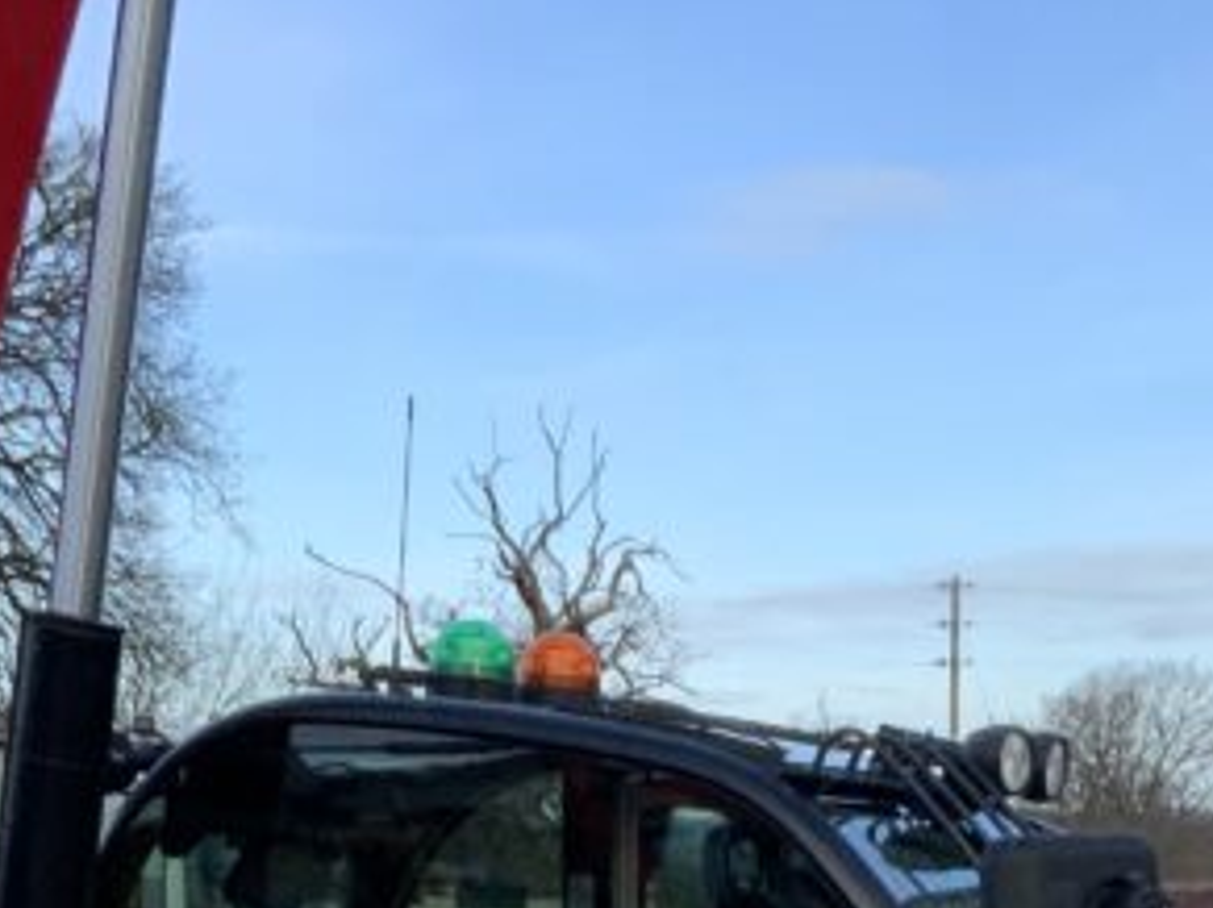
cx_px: 746
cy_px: 1520
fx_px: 3573
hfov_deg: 19.2
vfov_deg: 13.3
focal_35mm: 102
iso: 16
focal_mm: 3
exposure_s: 1/551
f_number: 1.8
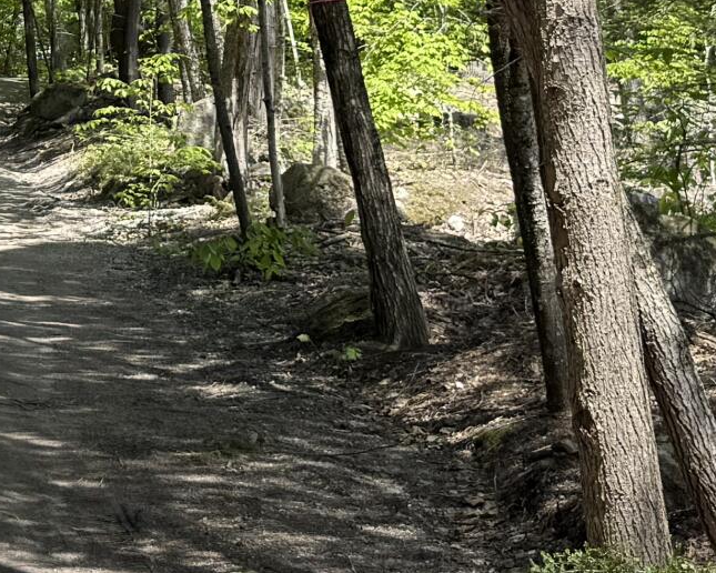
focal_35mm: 109
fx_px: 2310
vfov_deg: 13.4
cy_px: -254
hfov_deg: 16.5
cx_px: -263
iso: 80
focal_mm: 6.76
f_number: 1.78
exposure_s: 1/1106
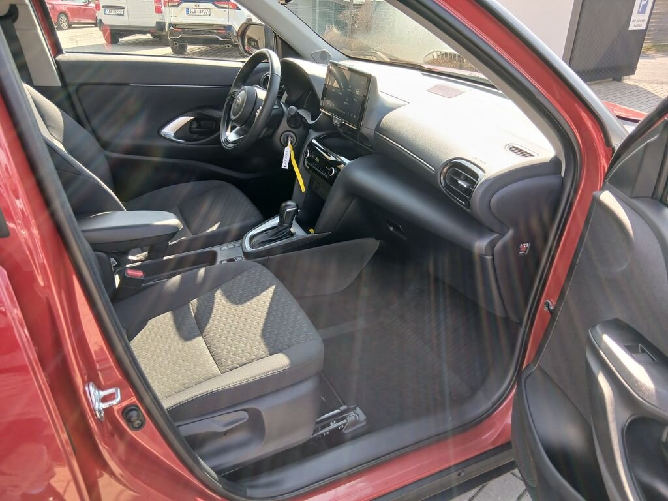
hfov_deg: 67.3
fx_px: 502
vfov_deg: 53.1
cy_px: 250
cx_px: 334
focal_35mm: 26
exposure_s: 1/50
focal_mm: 3.98
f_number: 1.8
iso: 25
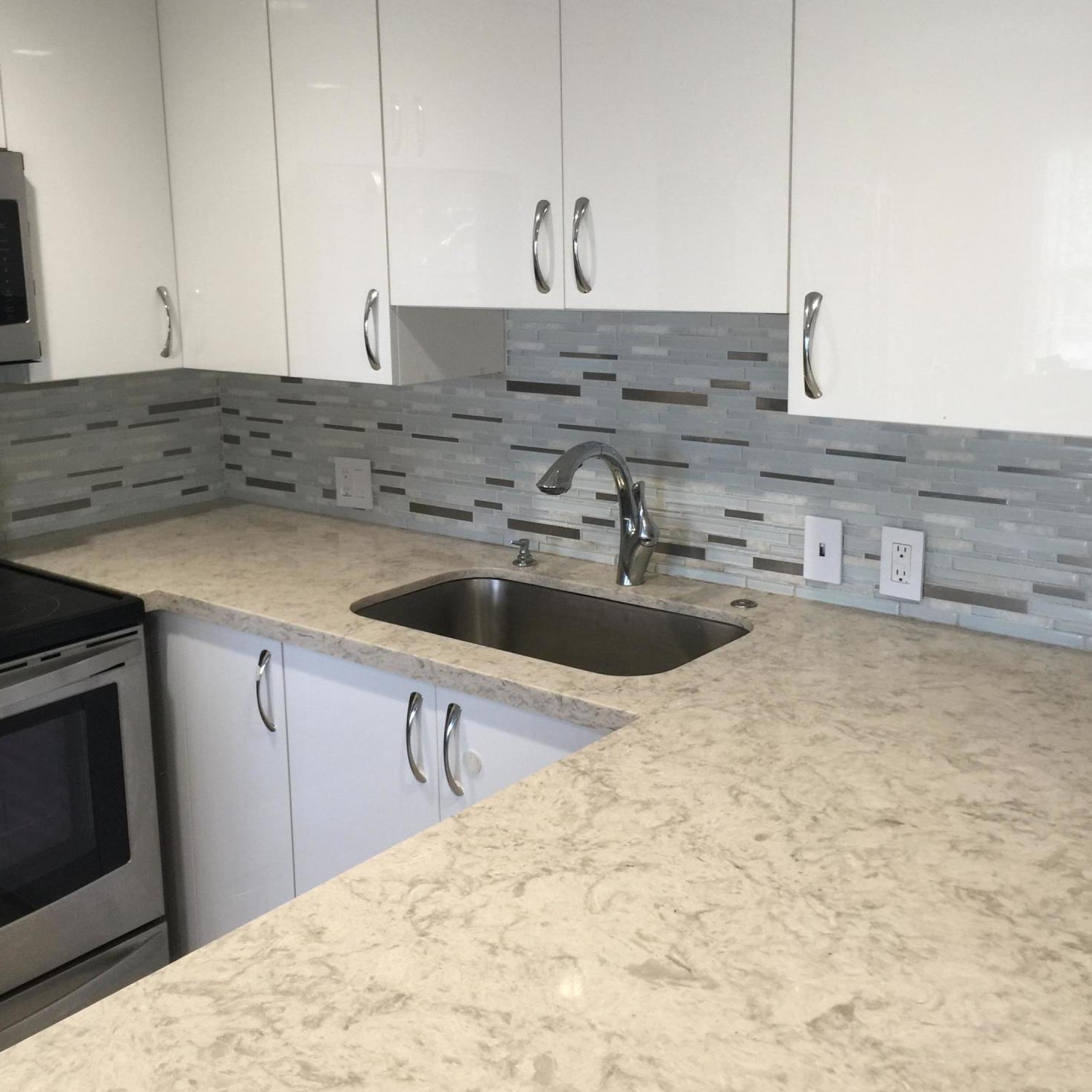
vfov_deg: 47.1
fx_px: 1249
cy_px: 465
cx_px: 534
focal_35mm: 35
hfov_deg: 47.2
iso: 50
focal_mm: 4.15
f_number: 2.2
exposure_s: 1/30
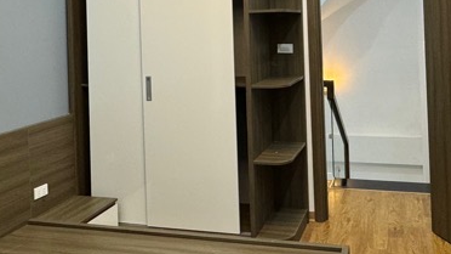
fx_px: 502
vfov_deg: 27.3
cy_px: 24
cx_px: 262
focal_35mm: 42
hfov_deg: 48.2
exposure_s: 1/100
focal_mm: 2.22
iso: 250
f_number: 2.2
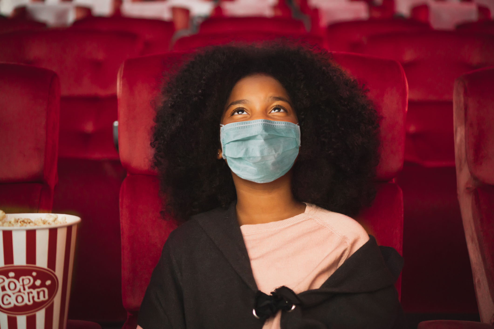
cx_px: 247
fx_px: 720
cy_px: 164
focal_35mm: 52
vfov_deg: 25.8
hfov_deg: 37.9
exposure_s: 1/50
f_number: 1.8
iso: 800
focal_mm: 35
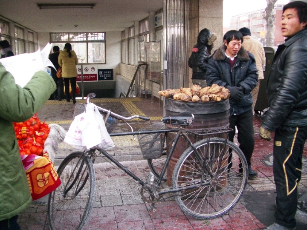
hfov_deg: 52.6
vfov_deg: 40.7
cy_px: 115
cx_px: 154
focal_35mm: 35
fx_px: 310
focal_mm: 5.8
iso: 100
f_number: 2.6
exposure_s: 1/80
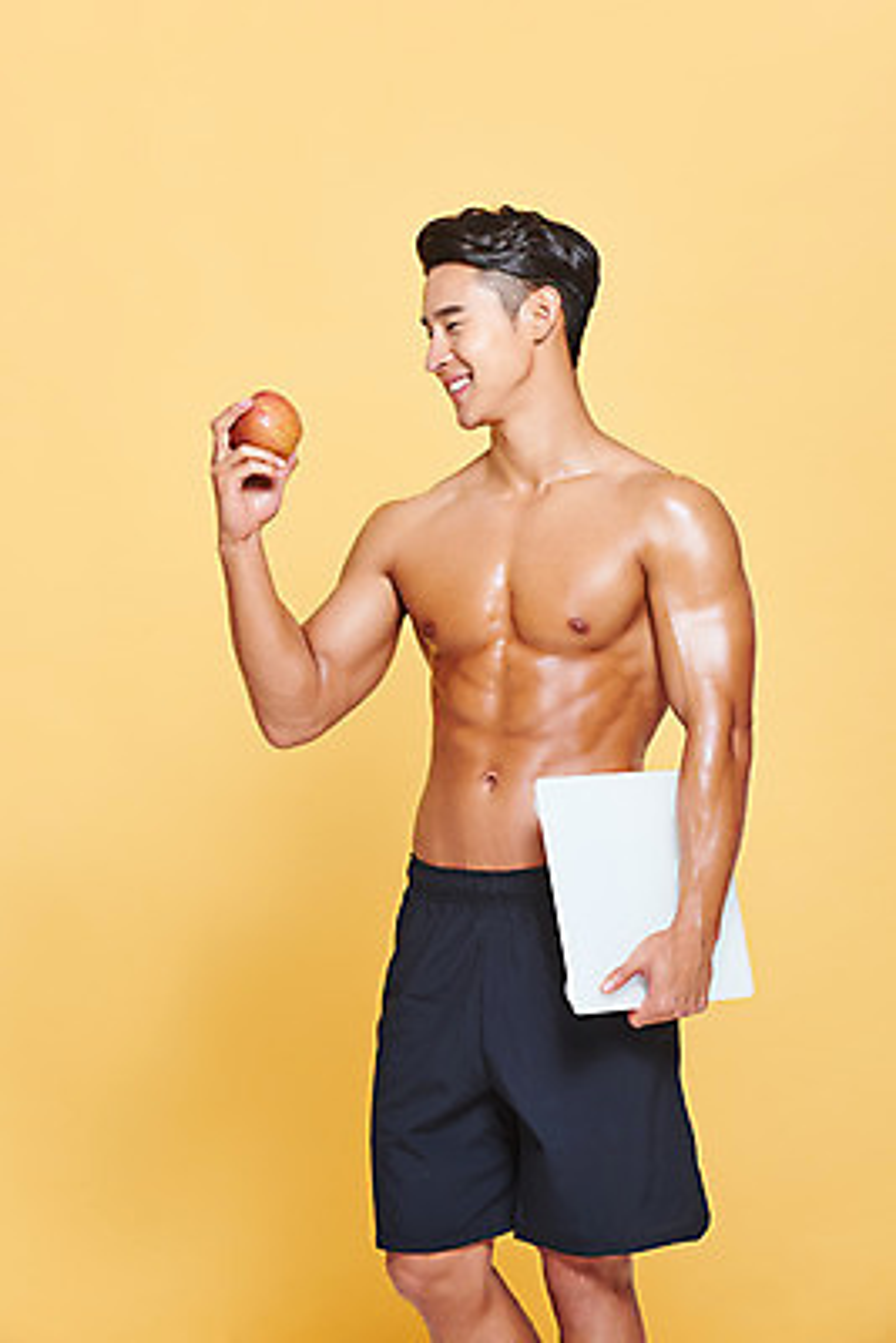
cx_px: 448
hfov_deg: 10.6
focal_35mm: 130
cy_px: 672
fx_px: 4849
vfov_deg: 15.8
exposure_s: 1/125
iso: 100
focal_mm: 130
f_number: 11
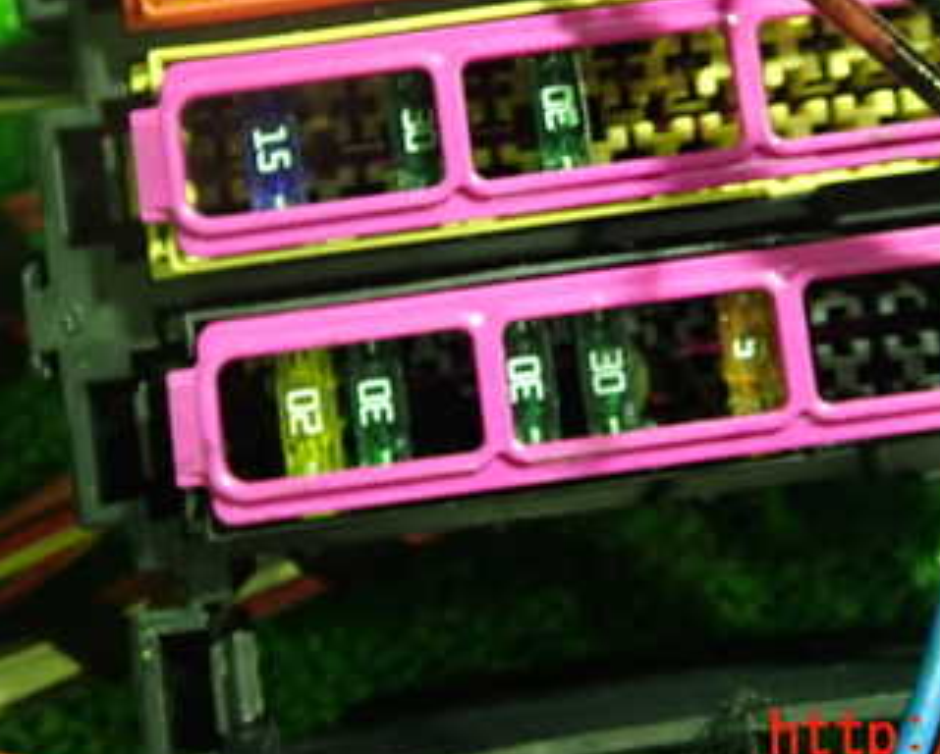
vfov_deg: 26.9
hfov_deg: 34.0
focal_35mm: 55
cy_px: 112
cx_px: 551
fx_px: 1532
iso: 800
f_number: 2.3
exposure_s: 1/25
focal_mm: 5.4
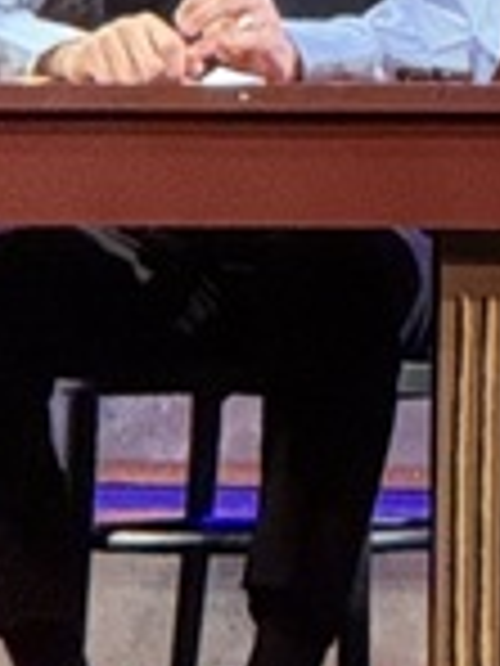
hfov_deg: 1.8
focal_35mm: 832
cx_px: 1680
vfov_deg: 2.4
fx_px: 16023
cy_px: -130
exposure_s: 1/60
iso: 640
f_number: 2.8
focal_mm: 15.66
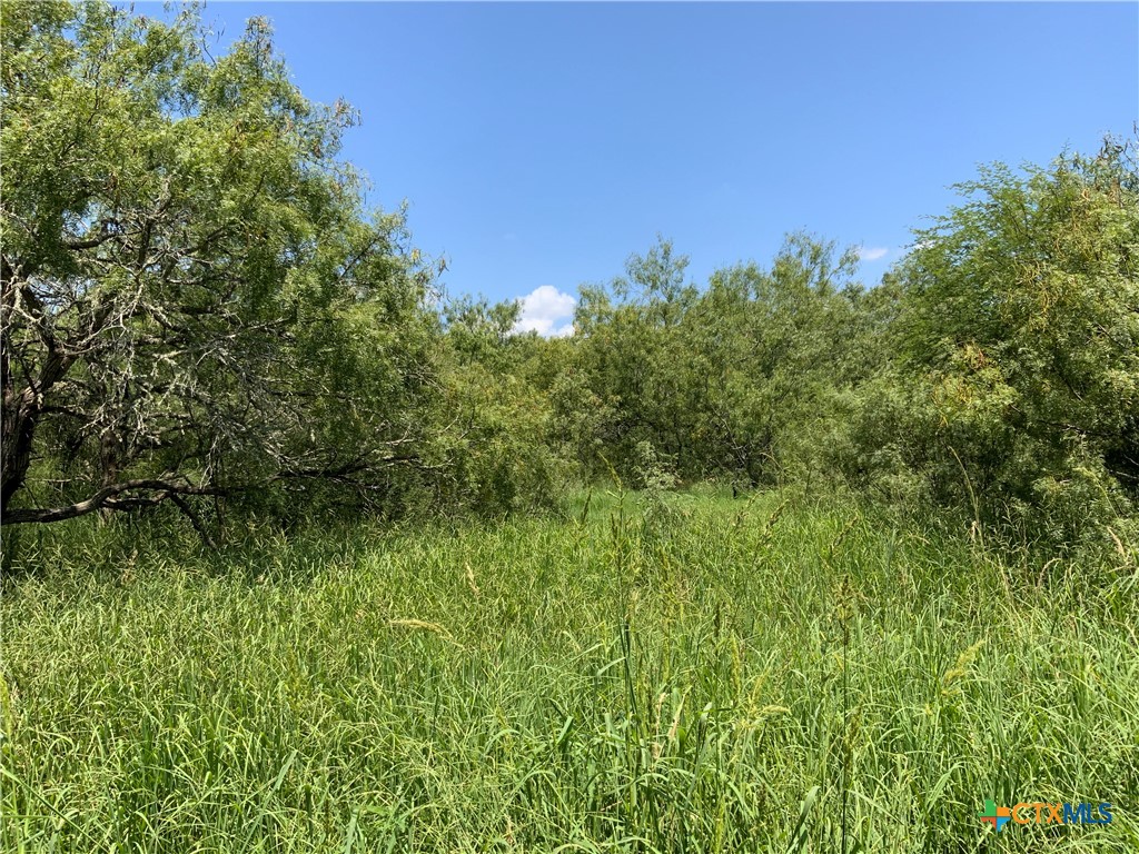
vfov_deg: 48.2
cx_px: 570
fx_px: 954
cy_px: 427
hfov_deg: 61.7
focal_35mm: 29
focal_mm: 3
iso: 16
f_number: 1.8
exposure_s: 1/1412
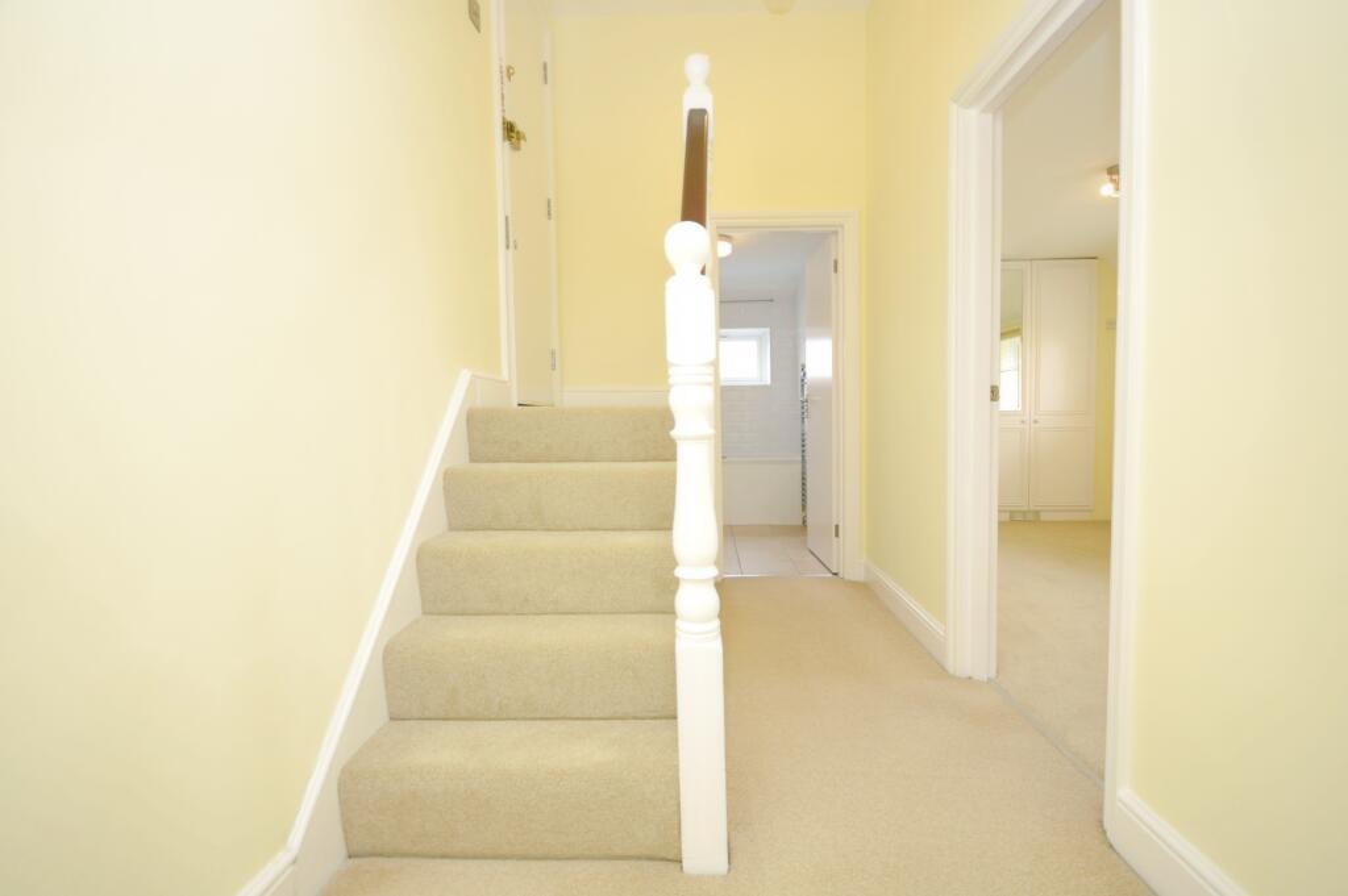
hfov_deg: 100.4
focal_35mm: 15
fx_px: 561
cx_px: 674
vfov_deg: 77.2
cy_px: 448
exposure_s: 1/60
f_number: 7.1
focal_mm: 10
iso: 800
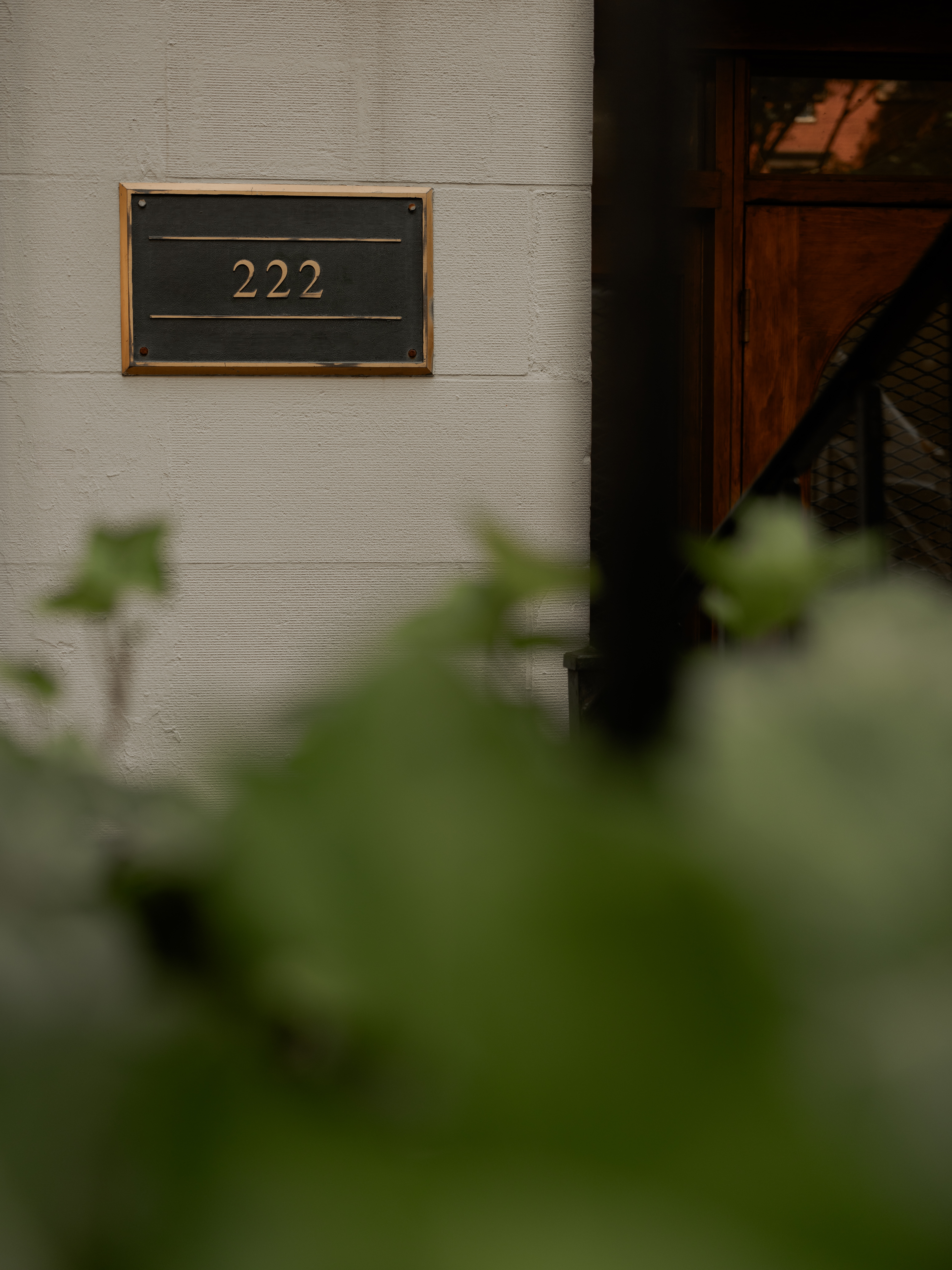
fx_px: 1320
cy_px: 635
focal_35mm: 36
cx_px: 476
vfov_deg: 51.4
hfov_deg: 39.7
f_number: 3.2
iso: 400
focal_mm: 45
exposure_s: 1/280
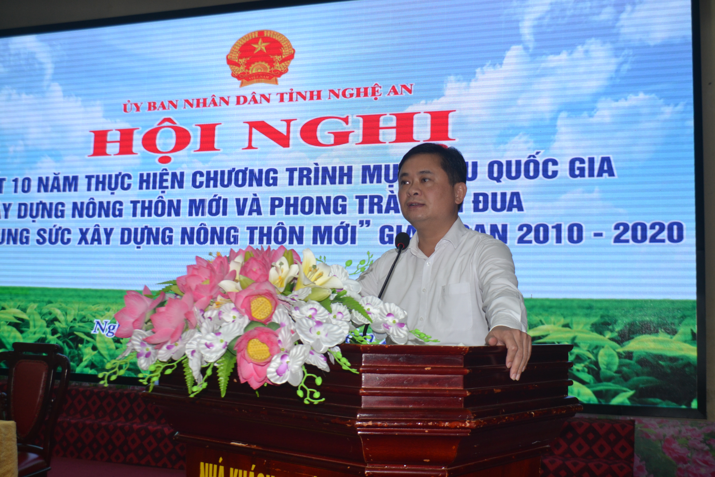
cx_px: 358
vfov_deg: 31.9
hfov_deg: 46.4
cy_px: 238
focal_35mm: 42
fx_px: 834
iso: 400
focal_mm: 28
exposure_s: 1/80
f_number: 4.5
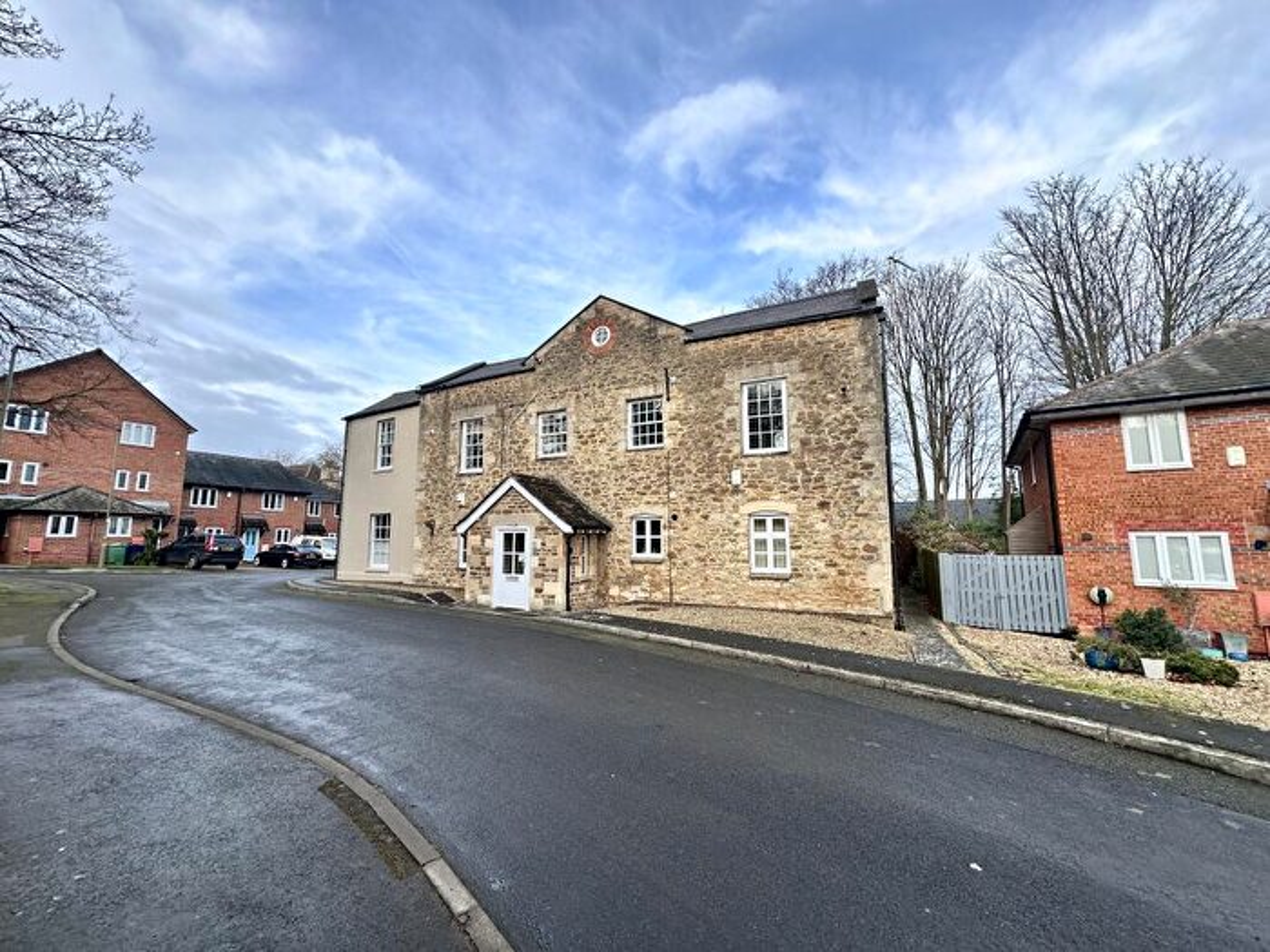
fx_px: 514
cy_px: 476
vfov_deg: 85.7
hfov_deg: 102.1
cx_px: 635
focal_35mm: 14
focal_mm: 2.22
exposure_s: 1/487
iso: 40
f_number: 2.2
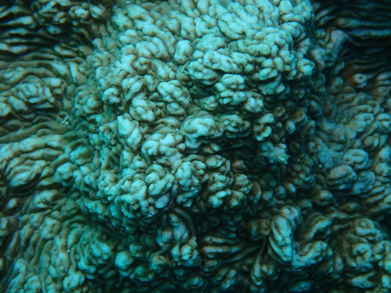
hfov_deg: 19.6
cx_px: 196
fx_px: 1130
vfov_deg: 14.8
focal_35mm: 100
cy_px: 146
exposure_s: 1/200
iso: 500
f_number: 6.3
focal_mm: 18
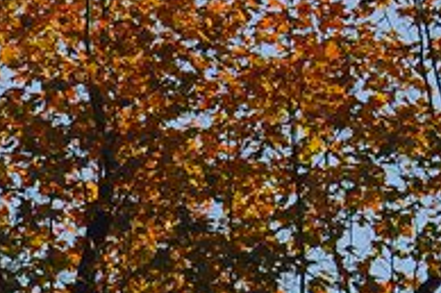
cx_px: -136
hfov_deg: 2.5
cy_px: 191
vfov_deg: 1.6
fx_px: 10191
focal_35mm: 833
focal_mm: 105
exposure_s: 1/320
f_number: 7.1
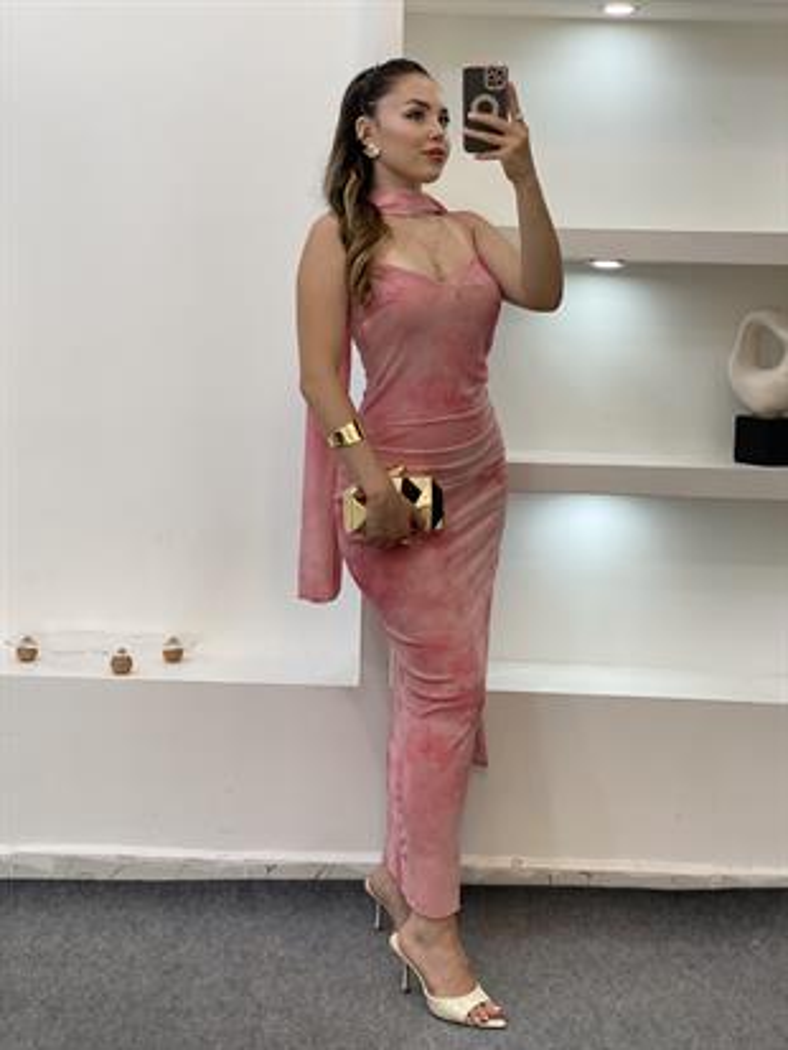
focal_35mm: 52
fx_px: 1577
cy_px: 525
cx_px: 394
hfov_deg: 28.0
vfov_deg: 36.8
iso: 64
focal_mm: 6
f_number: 2
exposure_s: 1/100
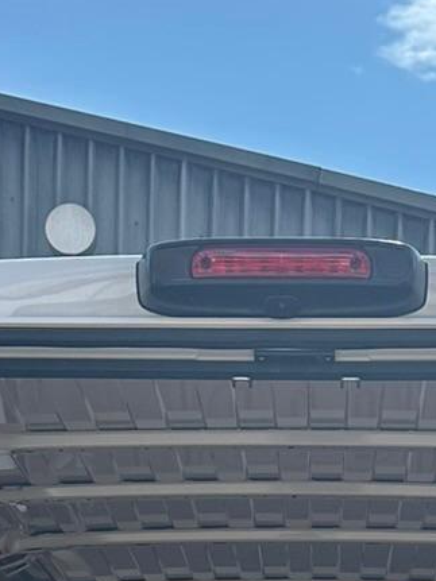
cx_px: 333
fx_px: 1915
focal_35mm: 114
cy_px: 1006
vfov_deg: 15.2
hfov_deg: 12.9
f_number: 1.78
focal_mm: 6.86
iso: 80
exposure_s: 1/2967
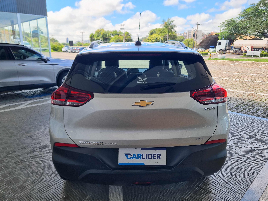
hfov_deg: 67.3
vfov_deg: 53.1
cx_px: 134
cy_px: 100
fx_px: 201
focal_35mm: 26
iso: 50
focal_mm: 5.4
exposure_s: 1/554
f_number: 1.8
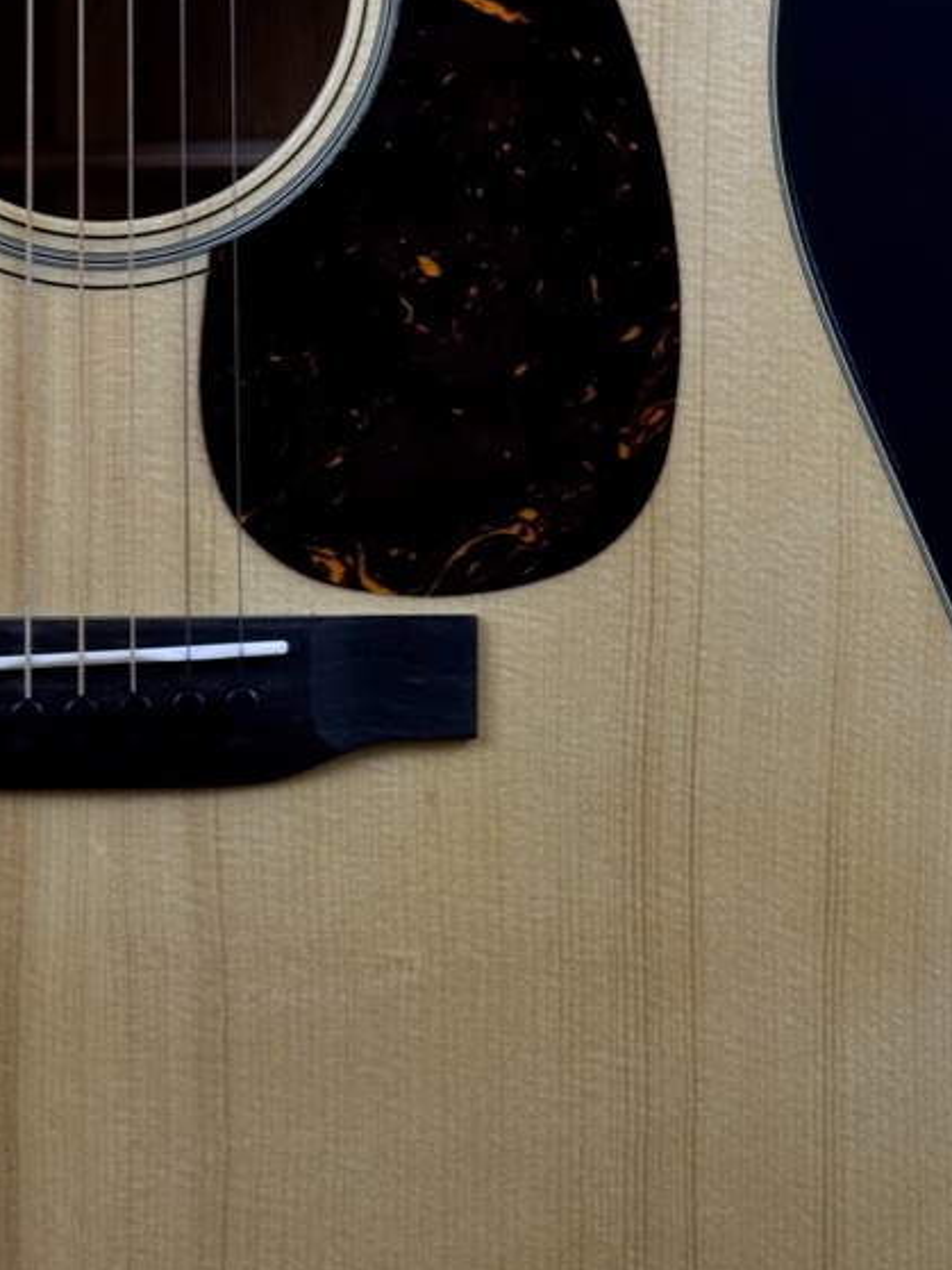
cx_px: 93
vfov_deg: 19.0
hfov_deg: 14.2
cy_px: 443
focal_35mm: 103
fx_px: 3778
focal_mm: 6.76
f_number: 1.78
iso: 64
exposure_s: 1/120
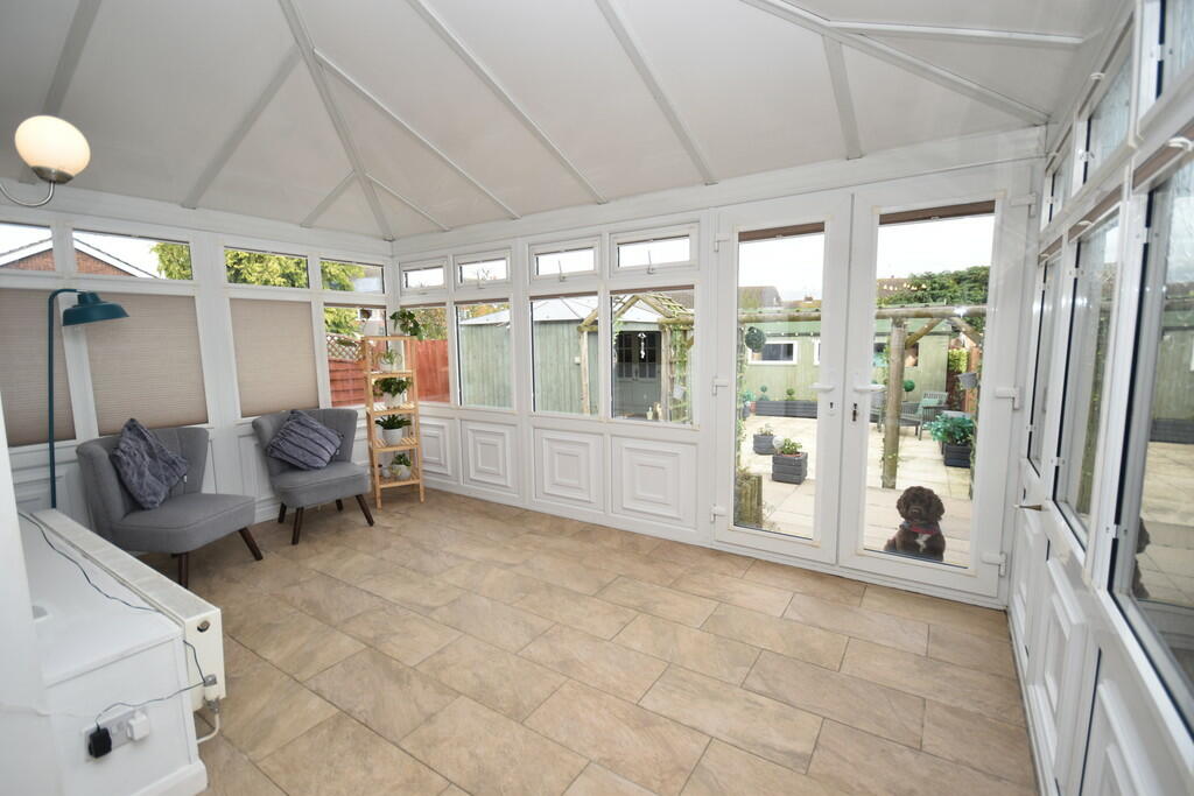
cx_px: 597
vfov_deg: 77.3
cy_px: 398
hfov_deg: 100.4
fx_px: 498
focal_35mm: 15
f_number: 5
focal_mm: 10
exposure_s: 1/200
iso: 220
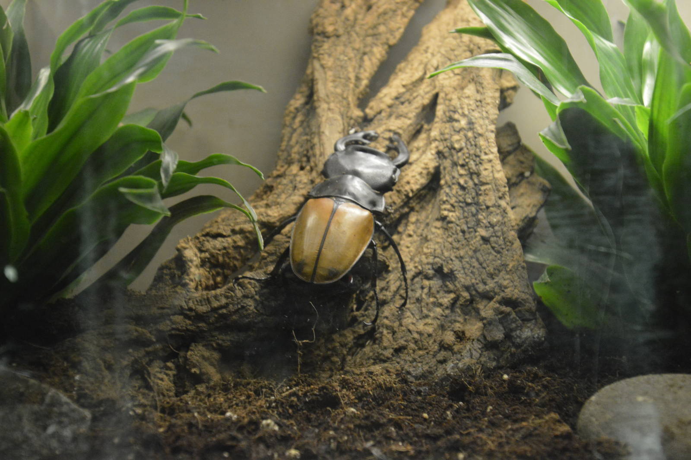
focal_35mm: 87
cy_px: 230
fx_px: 1669
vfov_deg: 15.7
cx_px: 346
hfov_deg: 23.4
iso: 3200
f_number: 5
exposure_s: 1/13
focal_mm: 58
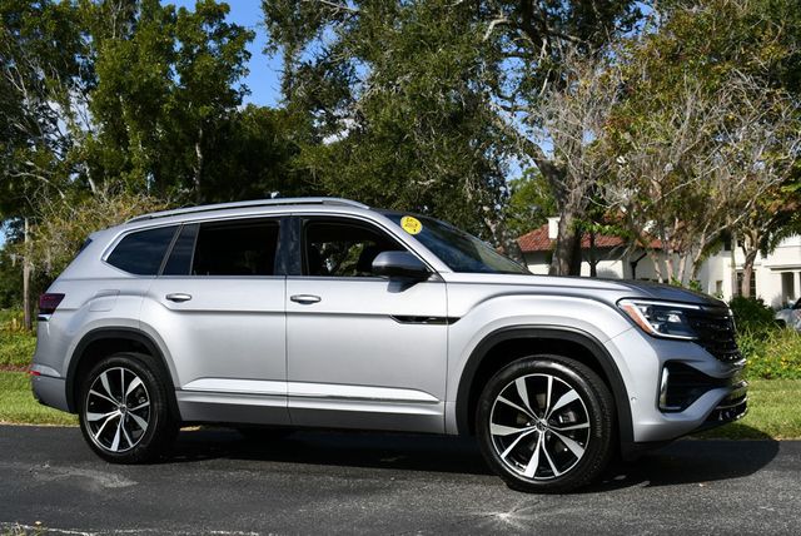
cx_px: 400
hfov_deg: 44.5
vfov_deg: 30.6
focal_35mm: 44
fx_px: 980
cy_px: 268
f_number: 9
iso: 100
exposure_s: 1/320
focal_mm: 22
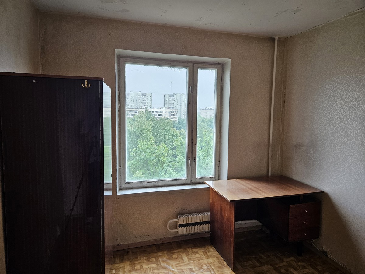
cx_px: 182
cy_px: 137
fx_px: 243
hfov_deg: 73.9
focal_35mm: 23
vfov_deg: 58.9
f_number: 1.8
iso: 250
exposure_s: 1/190
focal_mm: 5.4
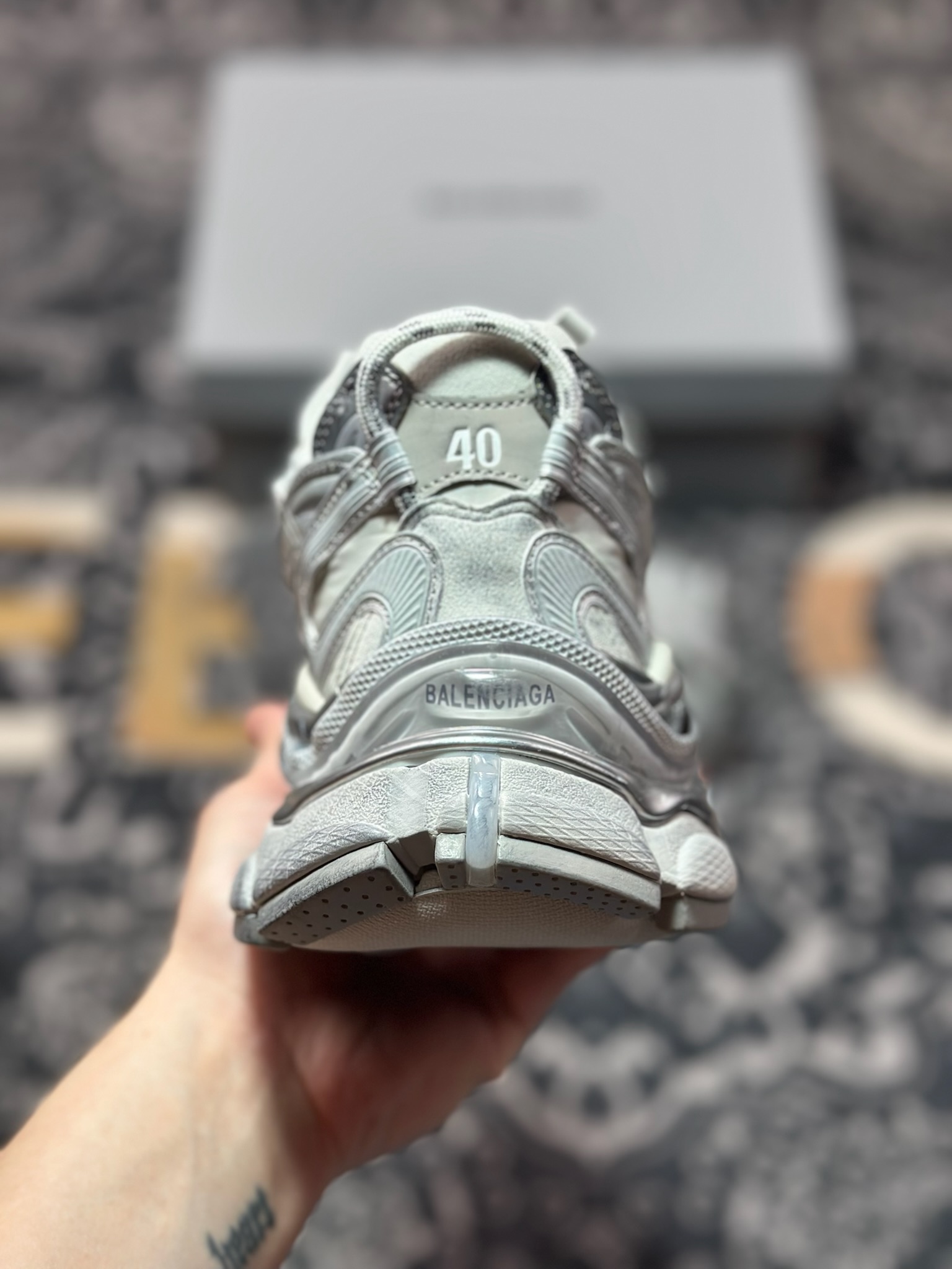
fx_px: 1760
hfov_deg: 30.3
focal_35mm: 48
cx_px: 476
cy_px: 634
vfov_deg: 39.7
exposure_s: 1/349
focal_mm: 6.86
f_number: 1.78
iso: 80
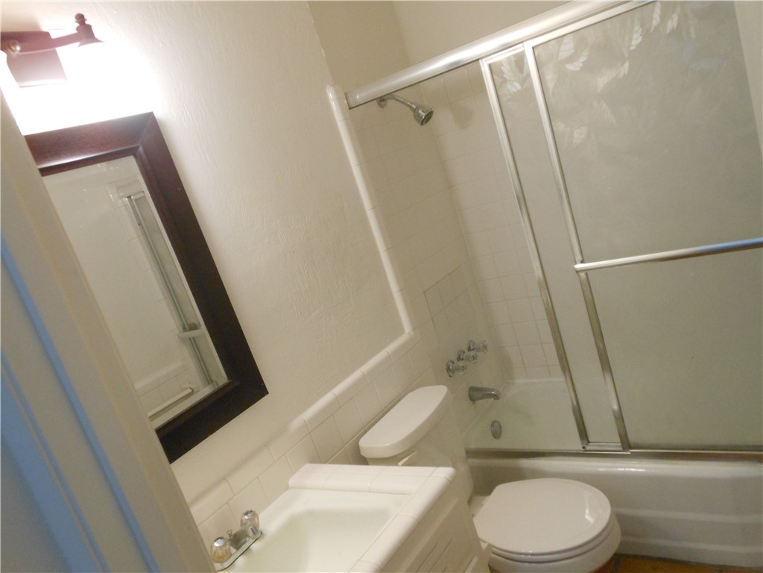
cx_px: 382
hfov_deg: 61.7
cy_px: 286
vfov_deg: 48.2
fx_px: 639
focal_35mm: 29
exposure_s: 1/50
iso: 400
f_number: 3.3
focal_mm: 5.2
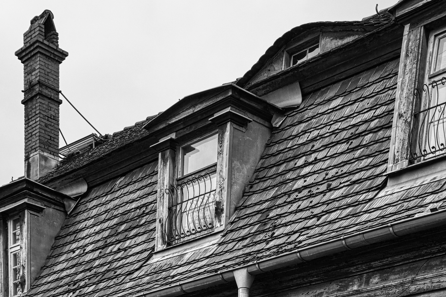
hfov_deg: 28.8
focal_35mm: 70
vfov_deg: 19.5
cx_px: 223
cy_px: 148
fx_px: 867
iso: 200
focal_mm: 70
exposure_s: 1/640
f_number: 5
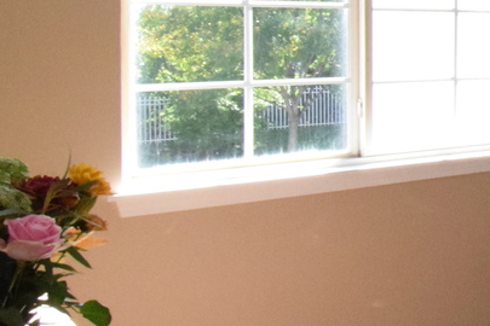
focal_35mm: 60
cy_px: 53
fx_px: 817
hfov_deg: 22.8
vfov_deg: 22.2
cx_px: 831
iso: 5000
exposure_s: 1/160
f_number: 18
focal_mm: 10
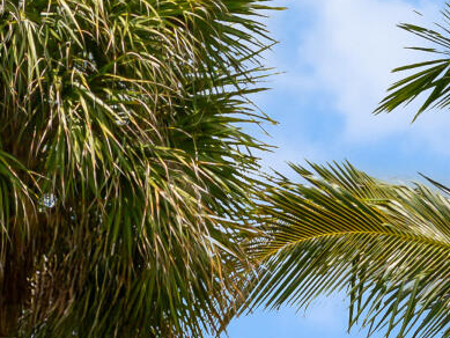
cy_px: 771
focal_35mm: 178
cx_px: -274
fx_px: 2315
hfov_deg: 10.6
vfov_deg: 7.8
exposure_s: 1/800
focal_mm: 24
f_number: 9
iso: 250
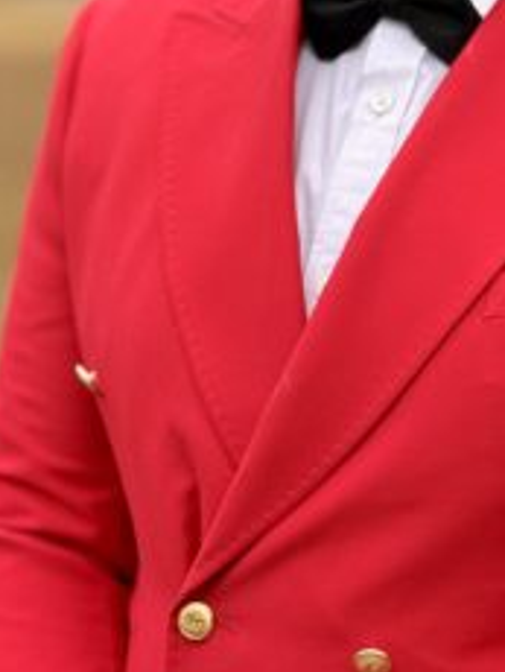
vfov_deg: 17.6
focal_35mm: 111
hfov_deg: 13.2
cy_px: 194
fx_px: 2155
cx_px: 461
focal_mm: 6.76
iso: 100
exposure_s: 1/460
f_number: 1.78
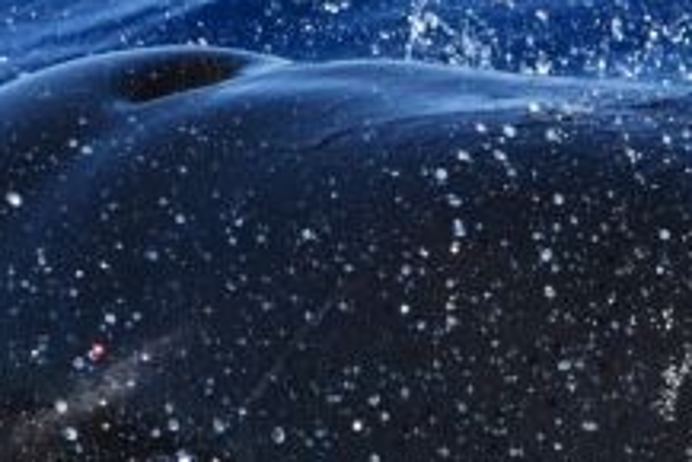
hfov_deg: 1.5
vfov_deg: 1.0
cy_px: 307
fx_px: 26909
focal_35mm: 1399
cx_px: 807
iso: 1250
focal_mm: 380
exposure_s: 1/8000
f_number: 6
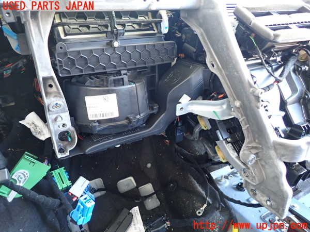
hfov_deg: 69.4
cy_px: 116
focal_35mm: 25
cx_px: 155
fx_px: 224
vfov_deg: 54.9
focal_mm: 4.5
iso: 500
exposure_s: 1/30
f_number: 2
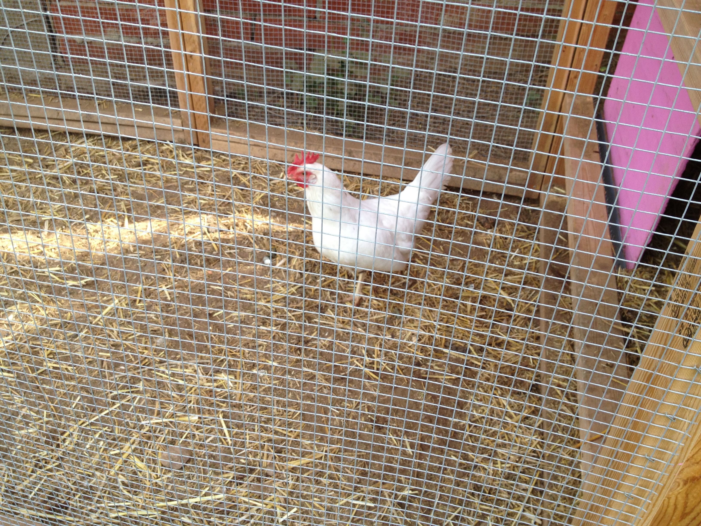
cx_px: 350
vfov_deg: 40.7
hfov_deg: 52.6
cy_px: 263
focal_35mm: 35
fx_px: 709
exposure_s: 1/207
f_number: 2.4
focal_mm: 4.28
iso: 50
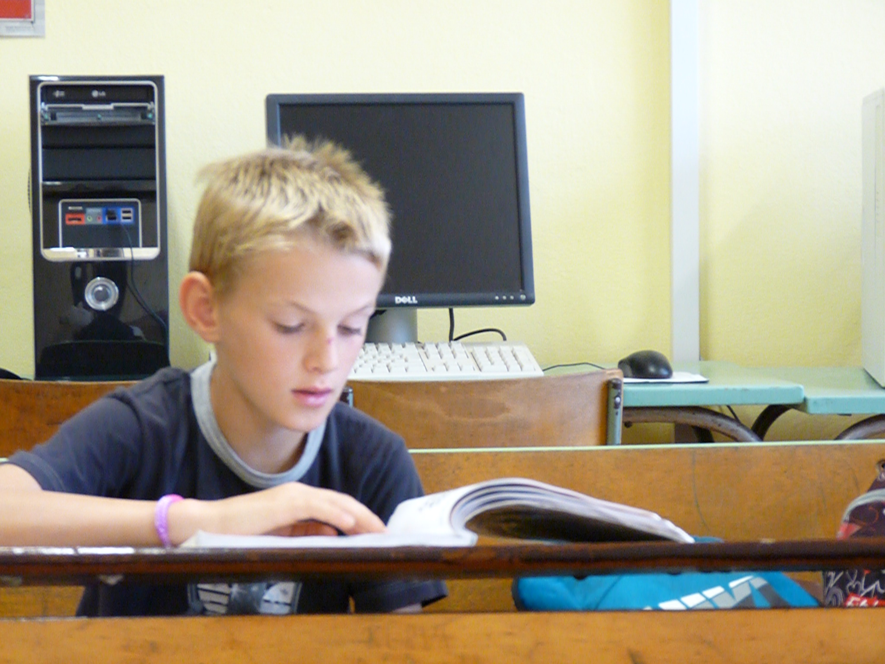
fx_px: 2582
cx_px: 442
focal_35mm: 101
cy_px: 332
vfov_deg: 14.6
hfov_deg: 19.4
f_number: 3.6
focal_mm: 18
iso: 800
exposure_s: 1/30
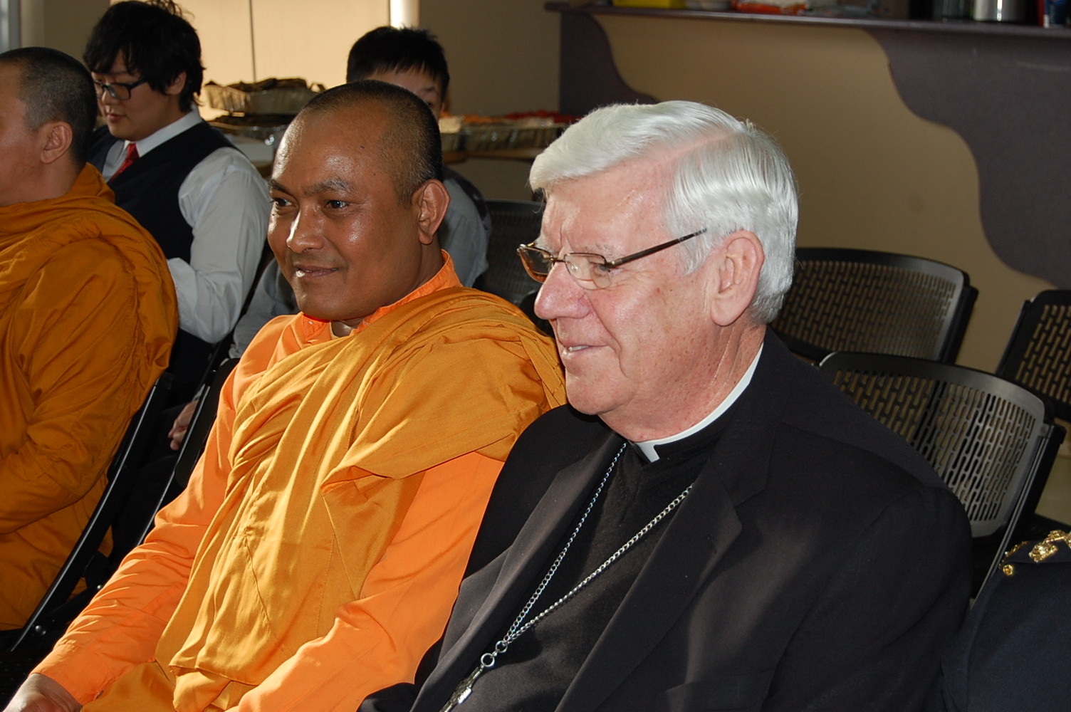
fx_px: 2140
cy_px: 356
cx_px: 536
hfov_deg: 28.1
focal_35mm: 72
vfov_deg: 18.9
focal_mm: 48
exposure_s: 1/60
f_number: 5.6
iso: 400
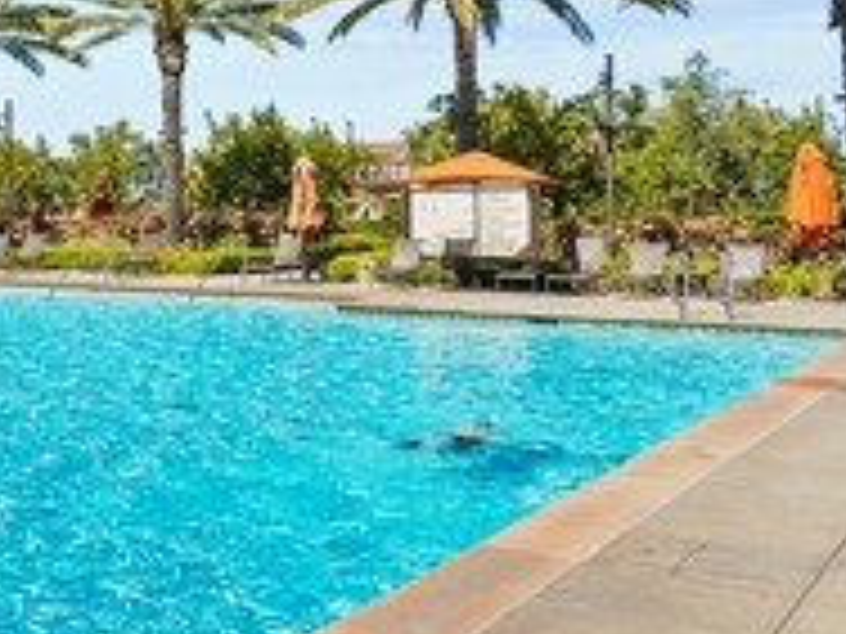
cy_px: 198
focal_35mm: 49
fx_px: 1198
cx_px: -189
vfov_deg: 29.4
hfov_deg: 31.9
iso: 200
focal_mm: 10
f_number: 6.3
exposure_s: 1/400
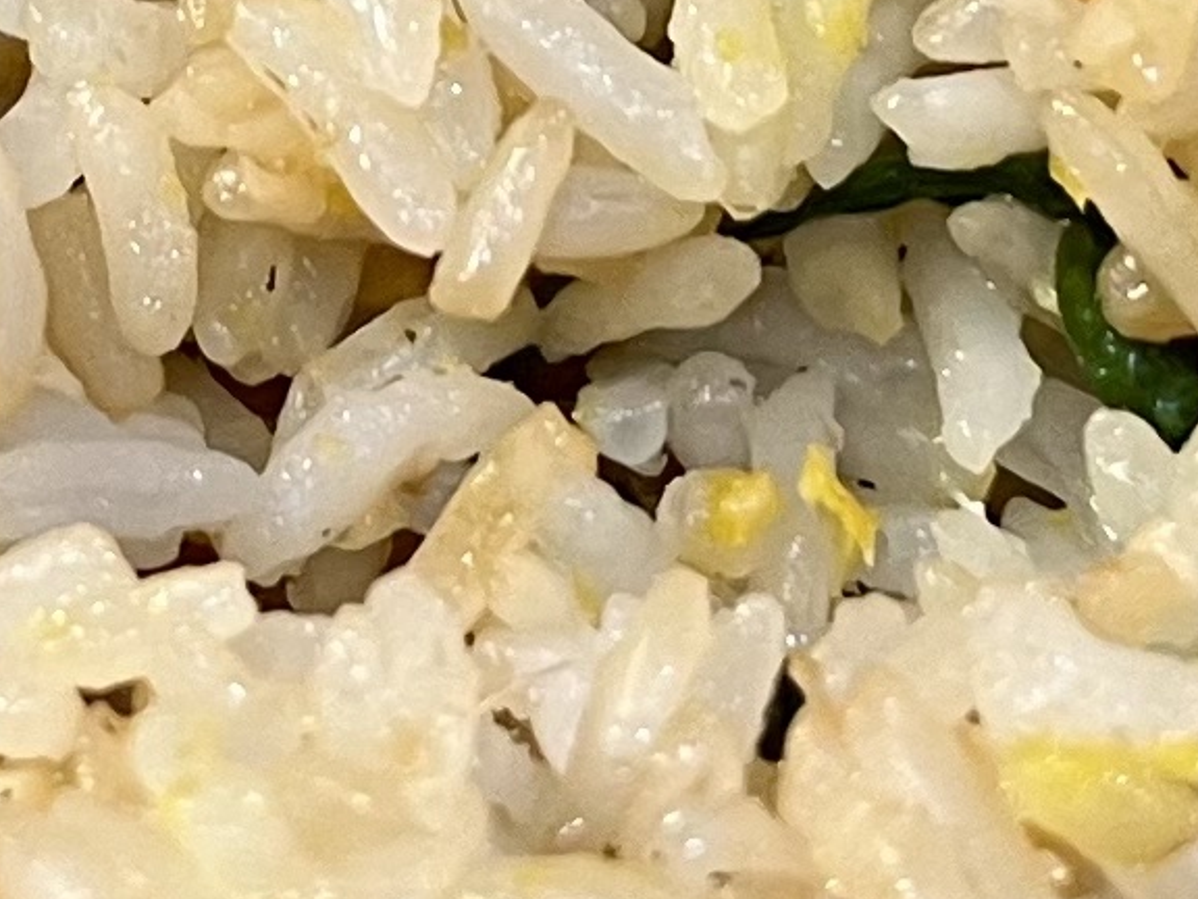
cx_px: 15
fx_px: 6299
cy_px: -760
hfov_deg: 10.8
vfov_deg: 7.9
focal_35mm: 182
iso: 100
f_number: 1.6
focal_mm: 5.1
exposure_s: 1/60
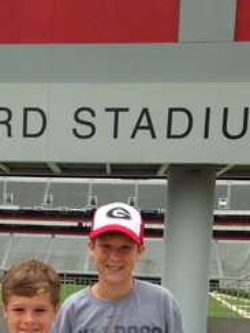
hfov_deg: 22.2
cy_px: 289
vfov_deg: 28.8
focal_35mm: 65
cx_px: 37
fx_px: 626
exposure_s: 1/239
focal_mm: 4.13
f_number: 2.4
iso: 50
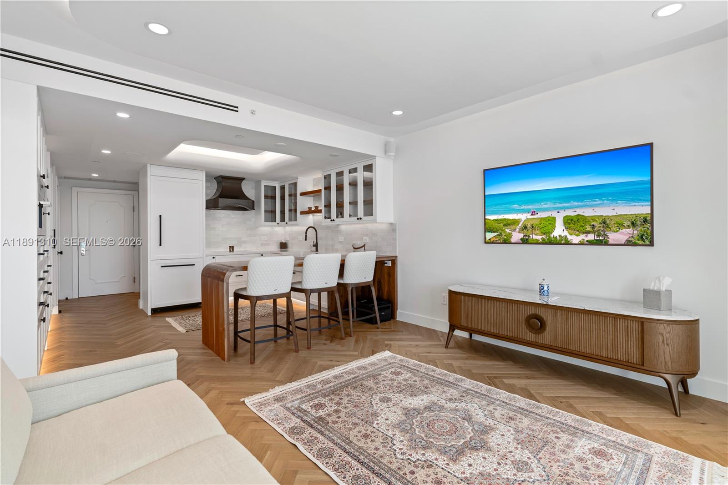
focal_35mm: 16
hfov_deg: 96.7
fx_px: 323
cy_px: 242
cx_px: 364
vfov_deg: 73.7
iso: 160
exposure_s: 1/25
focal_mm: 16
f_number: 4.5
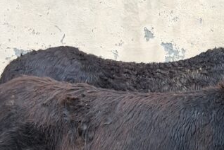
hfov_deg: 28.8
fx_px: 423
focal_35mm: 68
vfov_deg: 19.2
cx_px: 191
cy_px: 165
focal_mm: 3.98
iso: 160
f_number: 1.8
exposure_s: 1/100
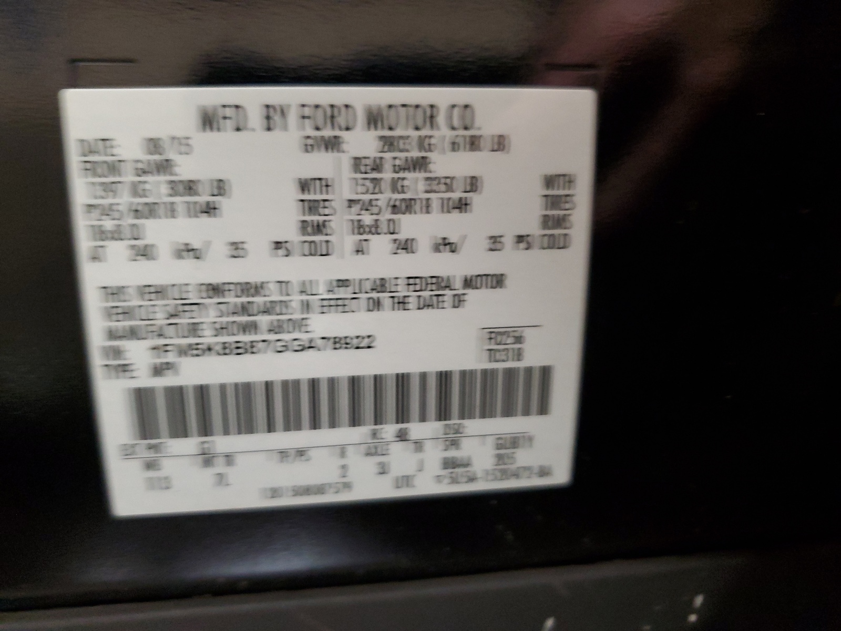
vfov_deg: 53.1
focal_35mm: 26
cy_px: 316
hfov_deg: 67.3
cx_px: 420
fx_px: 632
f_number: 1.5
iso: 287
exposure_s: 1/30
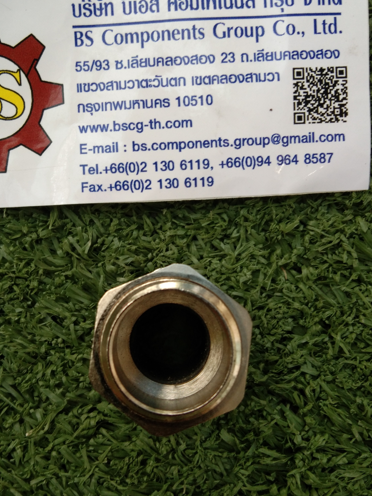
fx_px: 602
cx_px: 151
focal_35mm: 42
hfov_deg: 34.3
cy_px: 240
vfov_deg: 44.8
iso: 74
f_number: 2.2
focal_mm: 3.65
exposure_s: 1/50
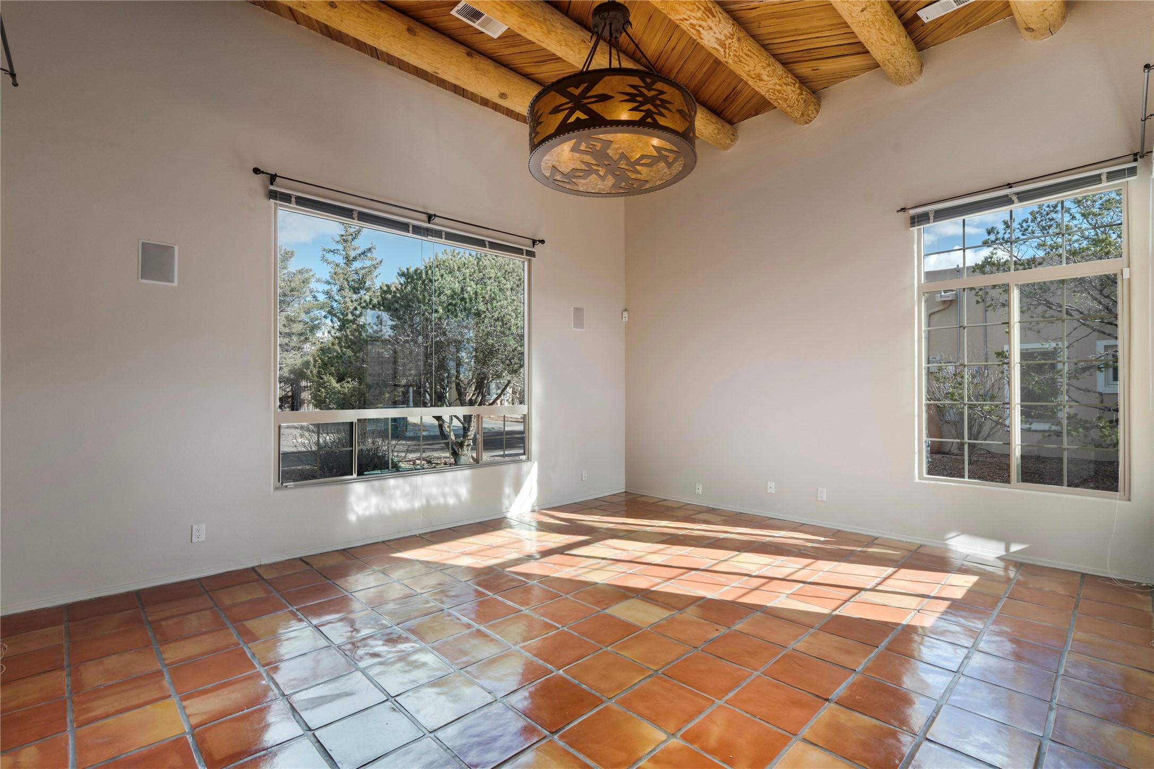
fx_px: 513
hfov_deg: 96.7
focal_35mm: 16
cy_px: 384
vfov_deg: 73.7
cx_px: 577
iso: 250
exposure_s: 1/80
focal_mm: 16
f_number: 9
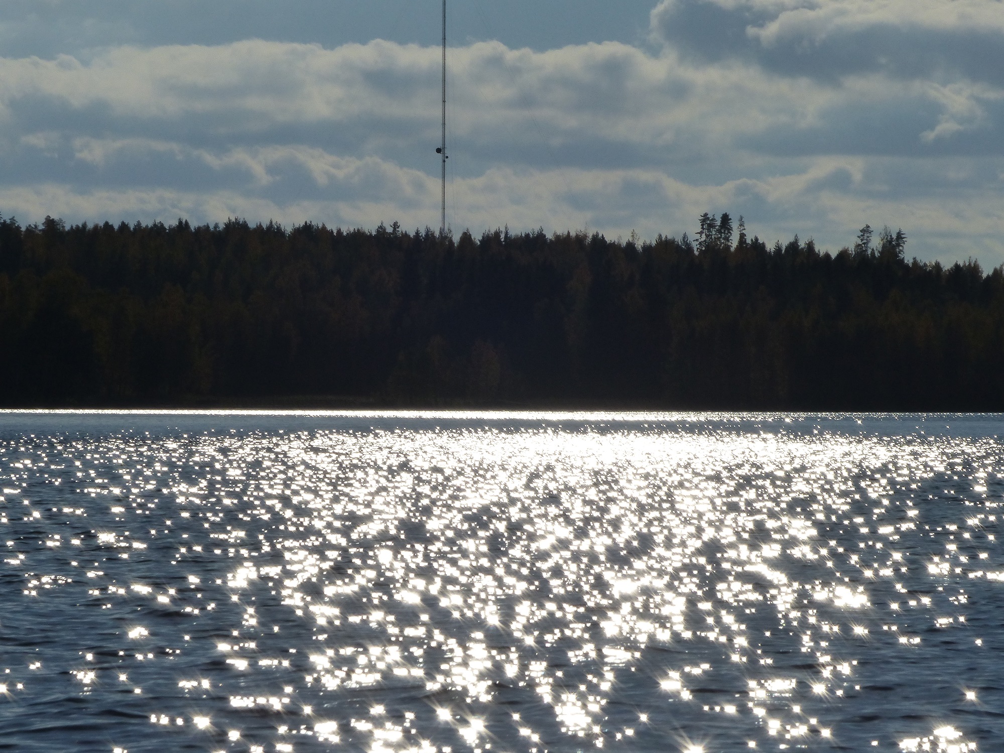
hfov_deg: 9.0
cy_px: 376
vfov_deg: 6.7
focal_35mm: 221
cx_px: 502
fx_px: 6410
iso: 160
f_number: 8
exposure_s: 1/4000
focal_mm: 39.8
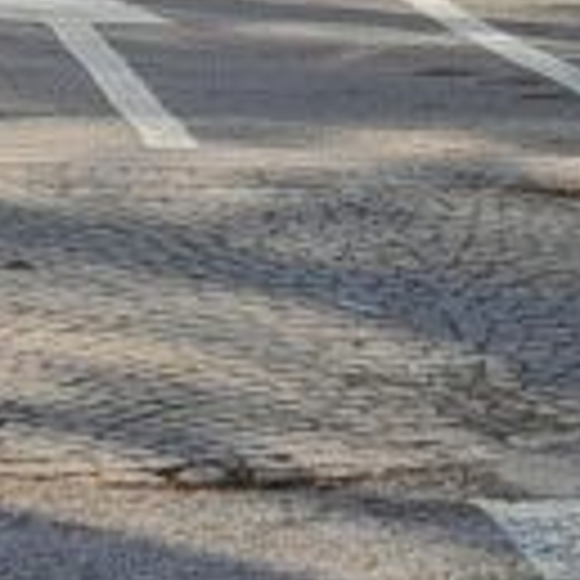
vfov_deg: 9.2
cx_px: -315
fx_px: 3602
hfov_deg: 9.0
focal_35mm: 190
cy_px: 272
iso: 40
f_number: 1.8
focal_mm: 3.98
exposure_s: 1/160
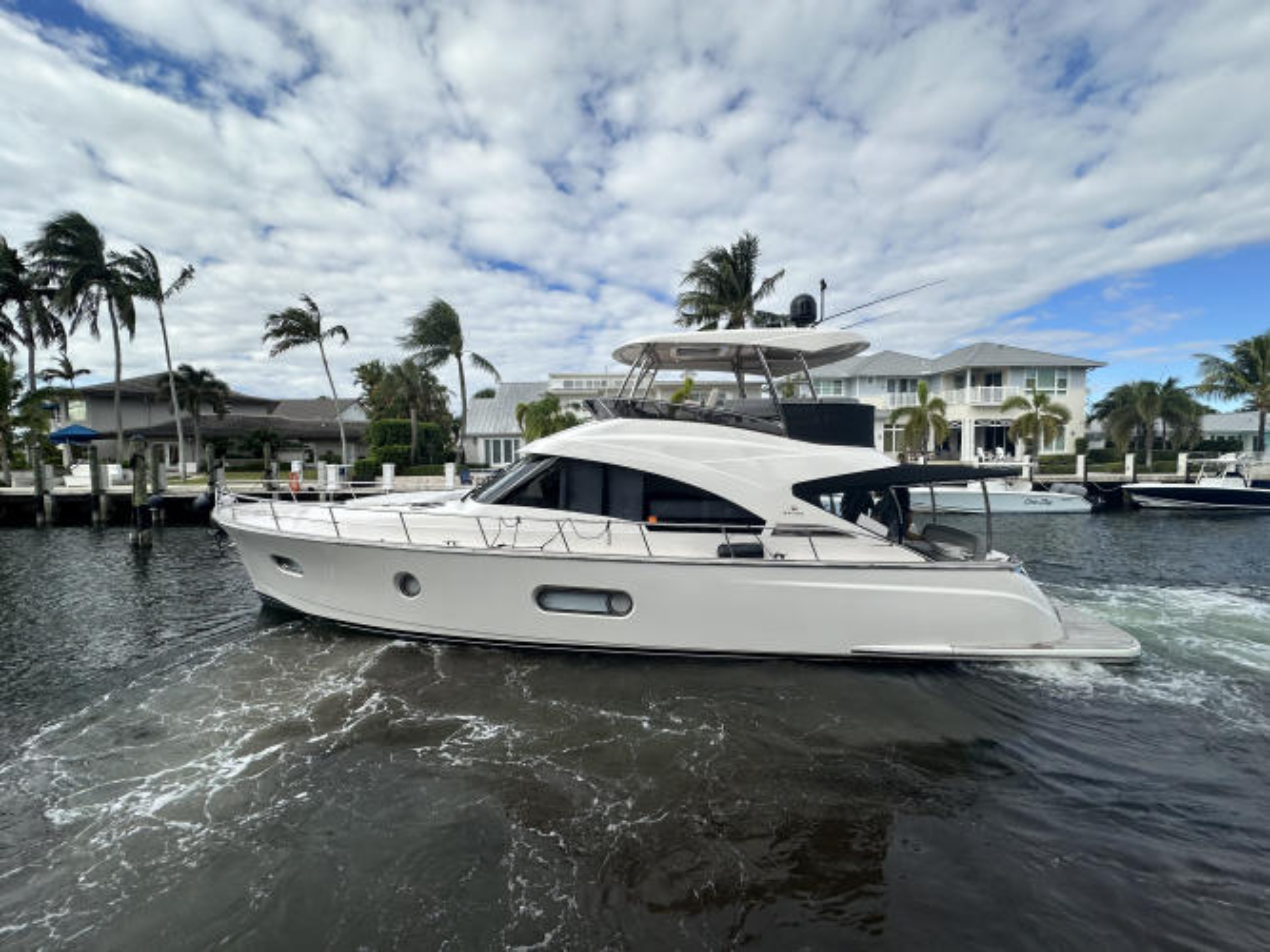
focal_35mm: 14
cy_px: 476
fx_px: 514
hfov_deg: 102.1
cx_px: 635
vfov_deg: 85.7
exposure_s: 1/2092
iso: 40
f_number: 2.2
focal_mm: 2.22
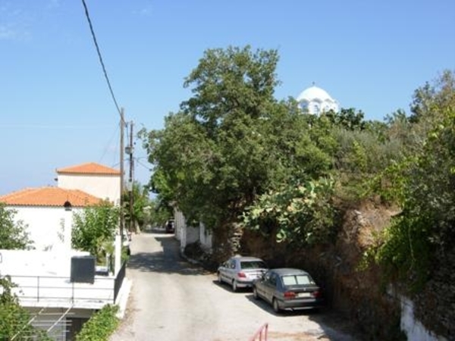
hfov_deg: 39.7
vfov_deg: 30.3
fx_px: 631
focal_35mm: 48
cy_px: 170
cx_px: 228
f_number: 6.1
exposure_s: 1/242
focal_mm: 10.1
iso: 50
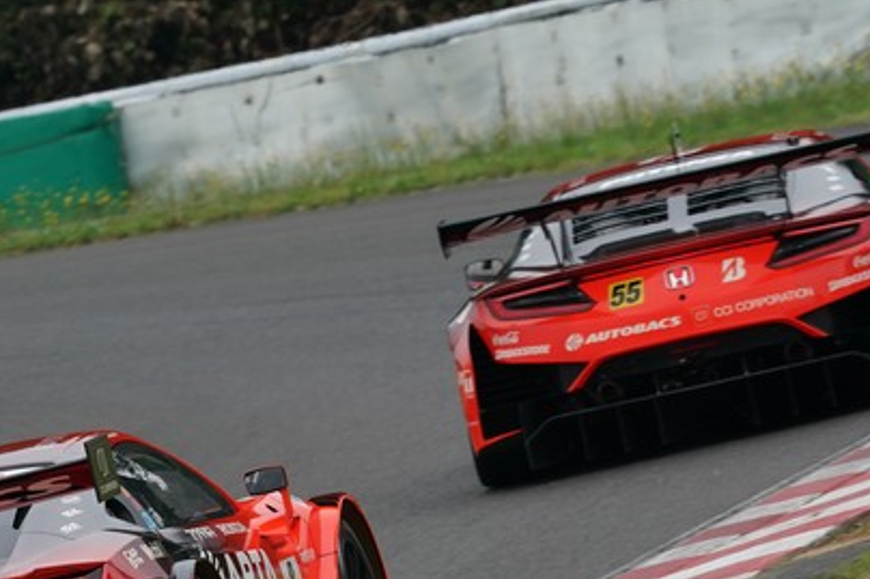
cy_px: 420
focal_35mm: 791
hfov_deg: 2.6
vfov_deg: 1.7
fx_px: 19107
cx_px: 317
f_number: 14
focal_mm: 444
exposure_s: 1/250
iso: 500
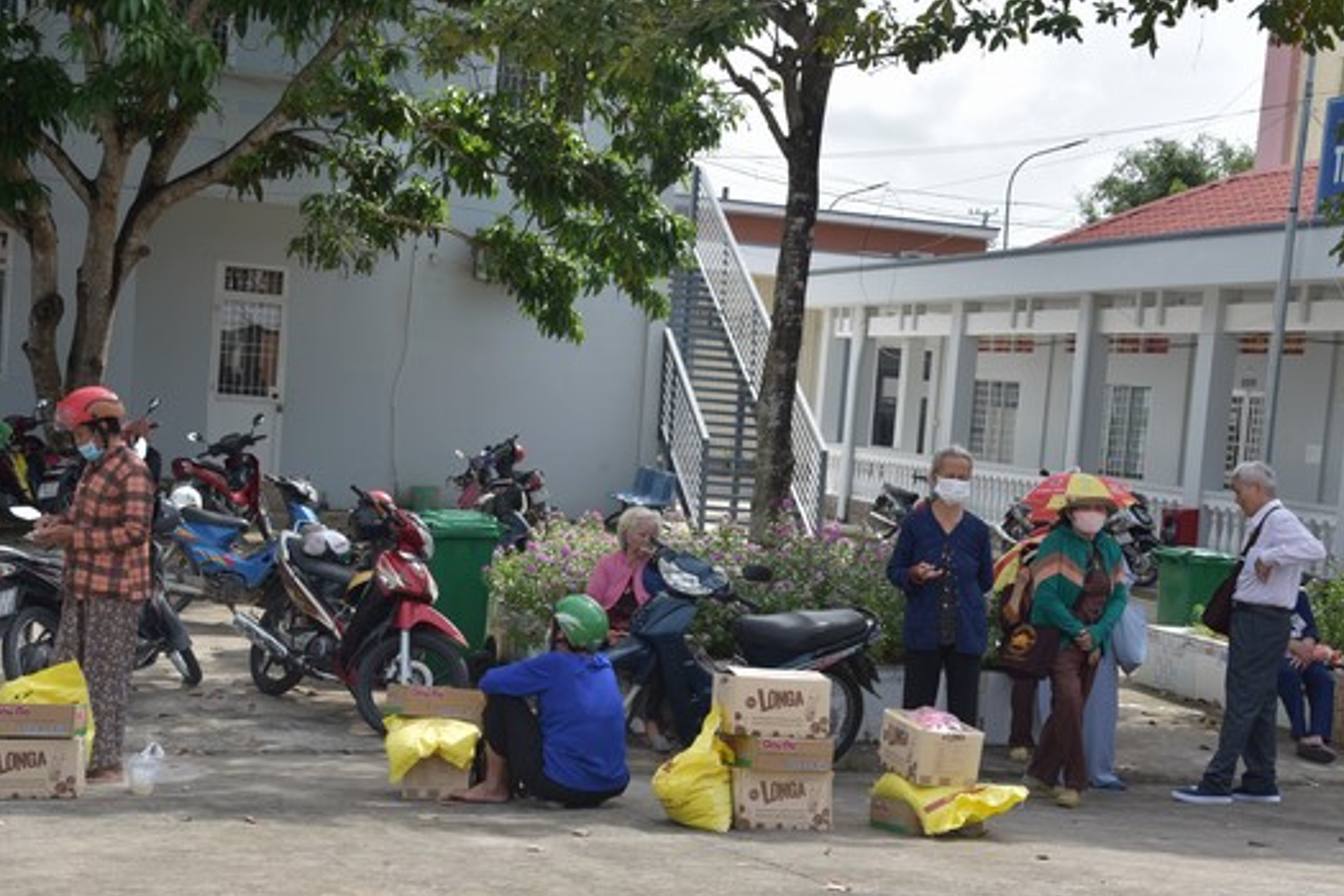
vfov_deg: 23.8
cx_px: 684
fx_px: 2128
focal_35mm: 57
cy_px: 471
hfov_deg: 35.1
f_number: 9
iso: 200
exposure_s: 1/320
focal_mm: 46
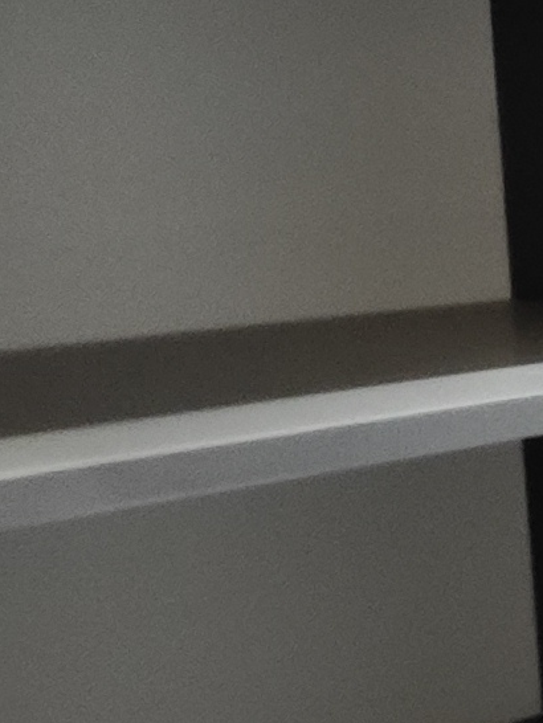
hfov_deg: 12.6
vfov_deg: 21.7
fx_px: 1881
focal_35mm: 90
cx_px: 1331
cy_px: 265
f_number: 1.8
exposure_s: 1/25
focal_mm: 2.03
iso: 500
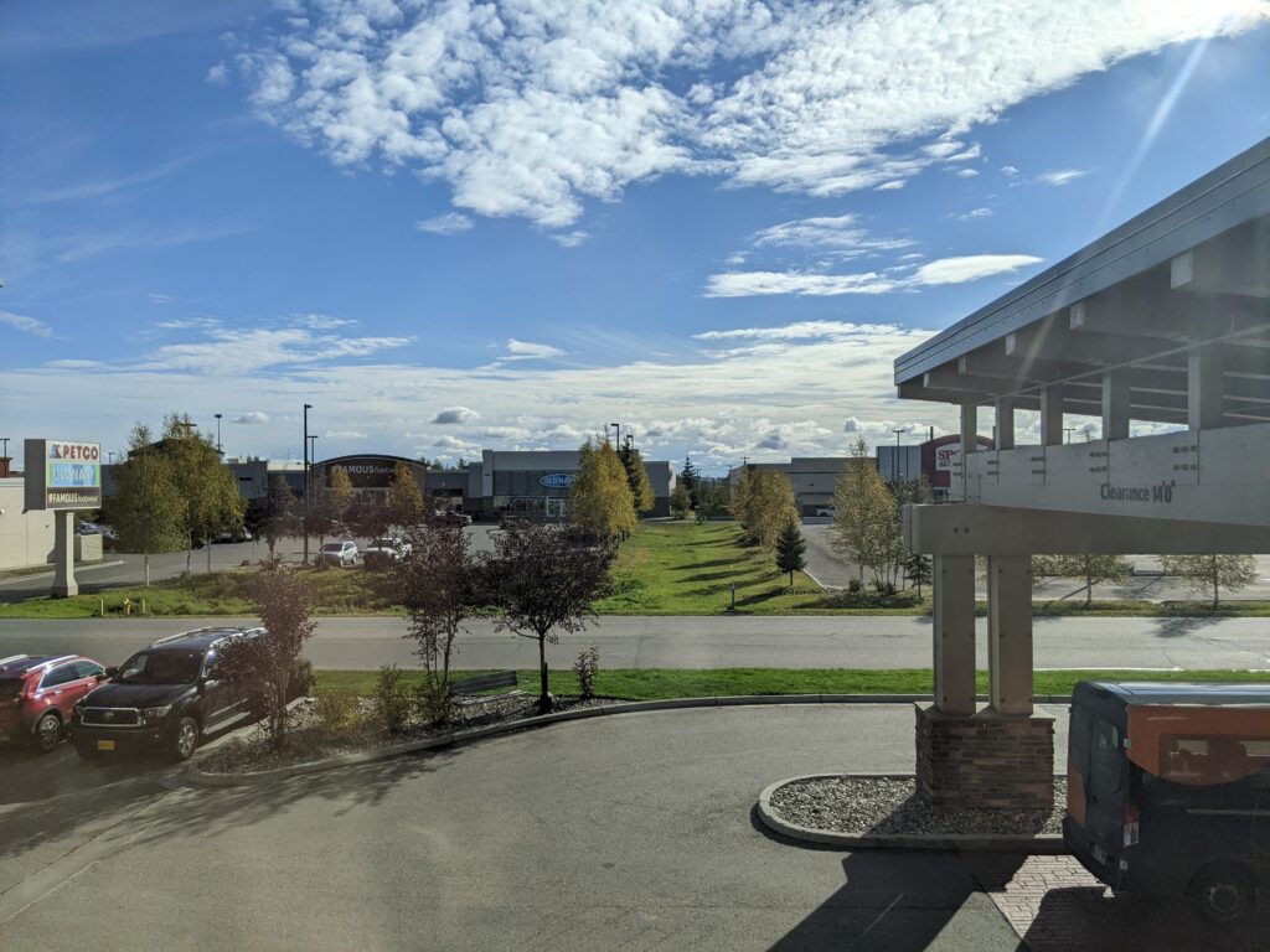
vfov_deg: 51.4
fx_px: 991
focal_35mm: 27
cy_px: 476
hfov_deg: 65.3
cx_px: 635
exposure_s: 1/11765
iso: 59
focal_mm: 4.44
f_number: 1.8
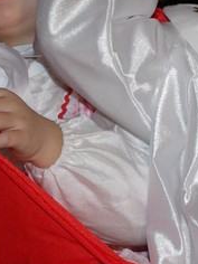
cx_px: 241
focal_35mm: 391
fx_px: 2982
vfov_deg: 5.1
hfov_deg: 3.8
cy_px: 127
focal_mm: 50
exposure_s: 1/60
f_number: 6.7
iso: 400
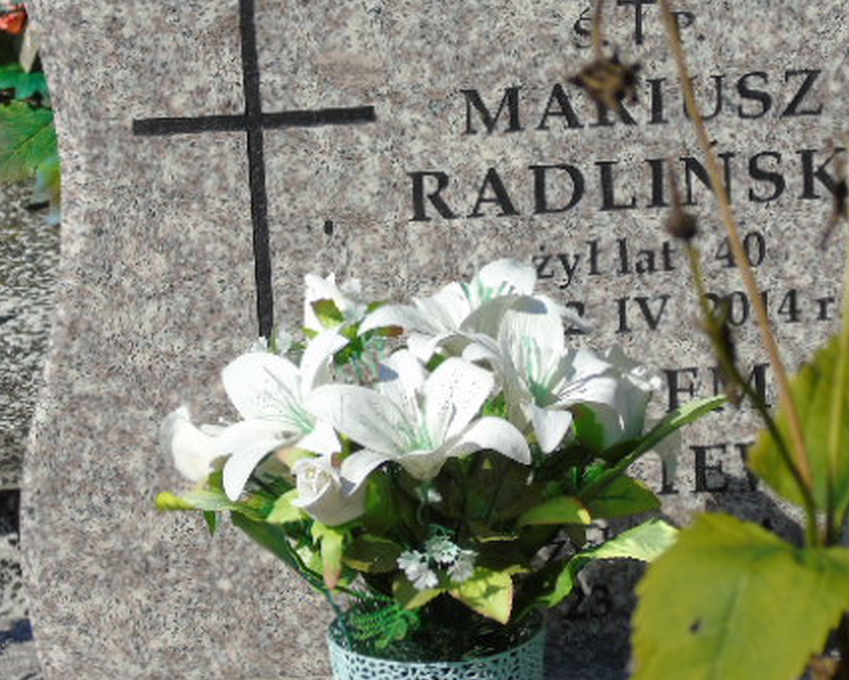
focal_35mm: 208
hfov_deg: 9.3
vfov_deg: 7.4
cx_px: 516
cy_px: 285
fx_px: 5228
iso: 80
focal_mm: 25
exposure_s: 1/640
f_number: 4.7
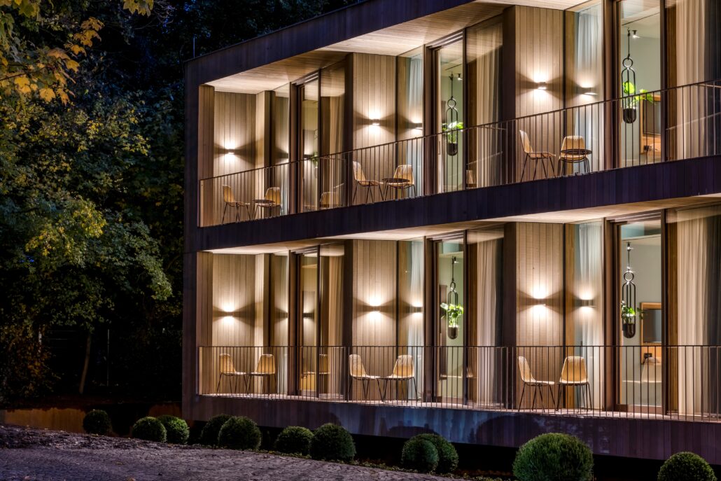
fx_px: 1402
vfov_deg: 19.5
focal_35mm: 70
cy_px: 240
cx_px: 360
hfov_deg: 28.8
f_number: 13
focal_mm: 70
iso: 160
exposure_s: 15
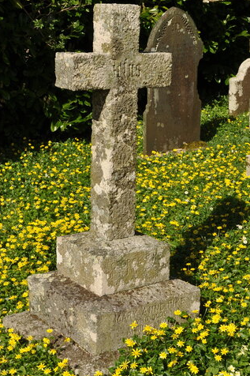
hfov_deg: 20.6
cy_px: 171
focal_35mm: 66
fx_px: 688
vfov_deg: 30.5
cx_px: 152
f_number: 9
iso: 250
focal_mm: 26
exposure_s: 1/250
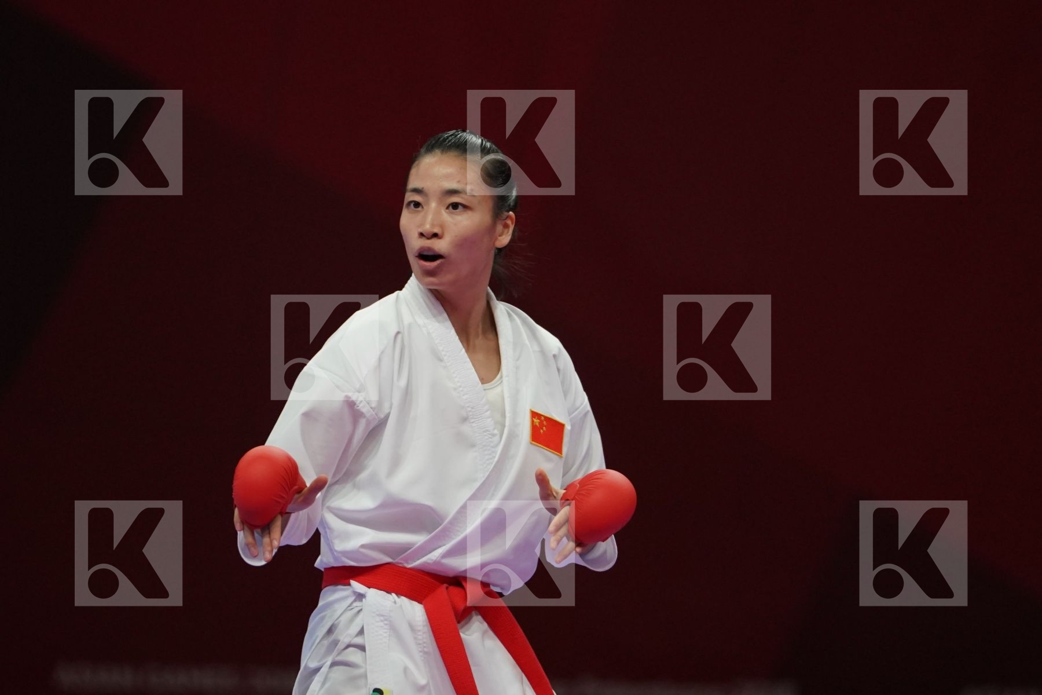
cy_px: 348
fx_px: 11837
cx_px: 521
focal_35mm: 409
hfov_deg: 5.0
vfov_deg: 3.4
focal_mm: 273
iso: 2500
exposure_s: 1/1000
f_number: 4
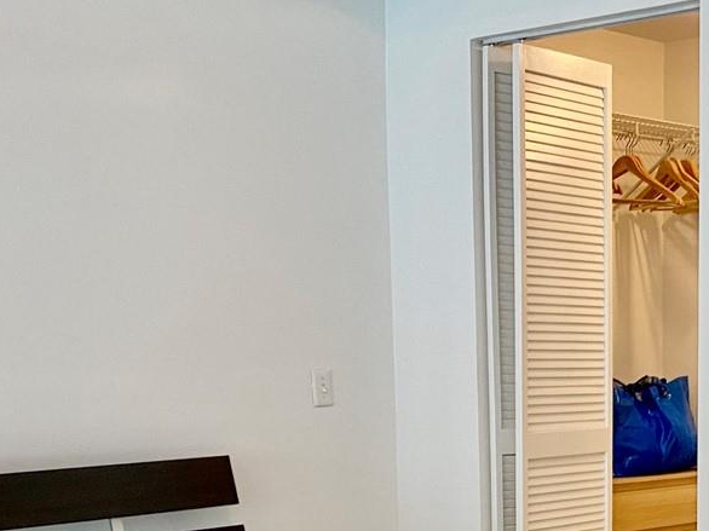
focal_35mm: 71
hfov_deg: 25.6
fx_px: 1454
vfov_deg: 19.9
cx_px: 759
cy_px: 568
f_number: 1.8
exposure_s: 1/60
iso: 80
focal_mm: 4.25
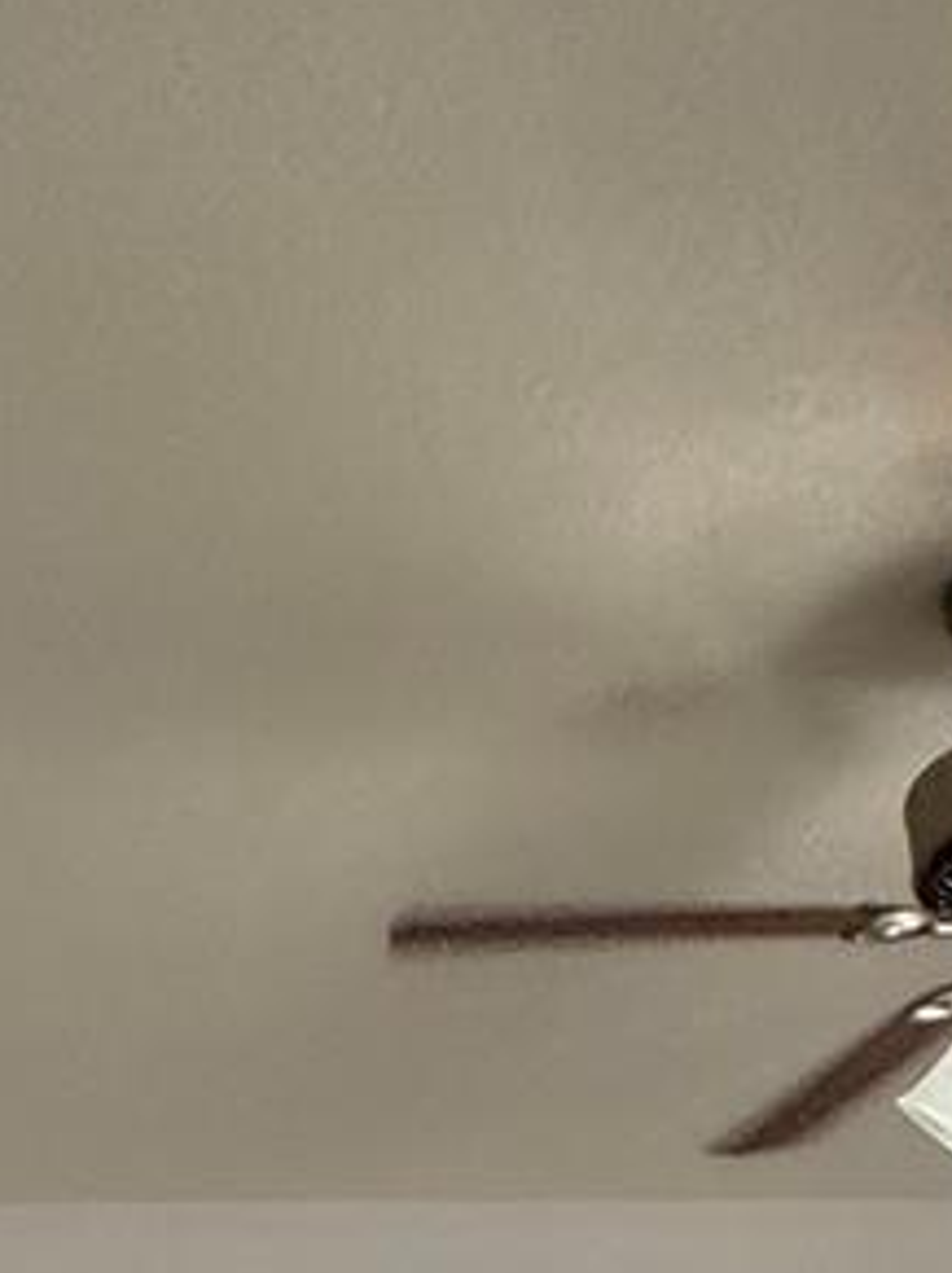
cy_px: 2397
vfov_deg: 20.6
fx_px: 2130
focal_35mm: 58
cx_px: 1228
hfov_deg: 22.6
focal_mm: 2.22
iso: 320
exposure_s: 1/120
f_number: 2.2
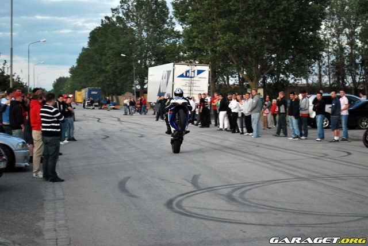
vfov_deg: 16.6
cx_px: 184
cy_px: 123
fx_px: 844
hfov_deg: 24.6
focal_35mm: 82
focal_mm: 55
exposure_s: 1/200
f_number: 5.6
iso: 800
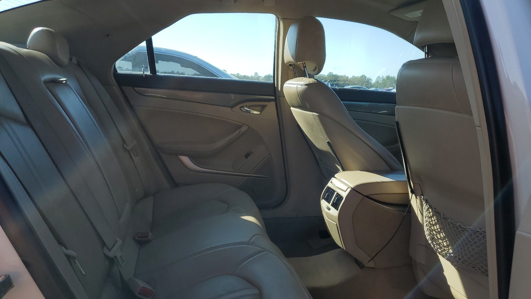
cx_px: 262
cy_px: 140
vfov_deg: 40.2
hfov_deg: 66.1
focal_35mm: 29
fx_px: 408
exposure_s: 1/1667
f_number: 1.5
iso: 50
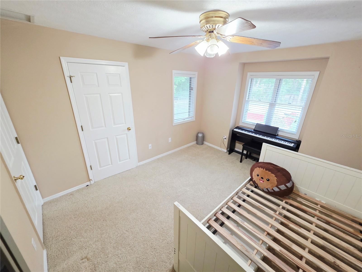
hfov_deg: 106.2
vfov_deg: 89.9
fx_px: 136
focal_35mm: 13
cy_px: 136
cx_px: 181
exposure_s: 1/60
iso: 320
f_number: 1.9
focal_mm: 2.2
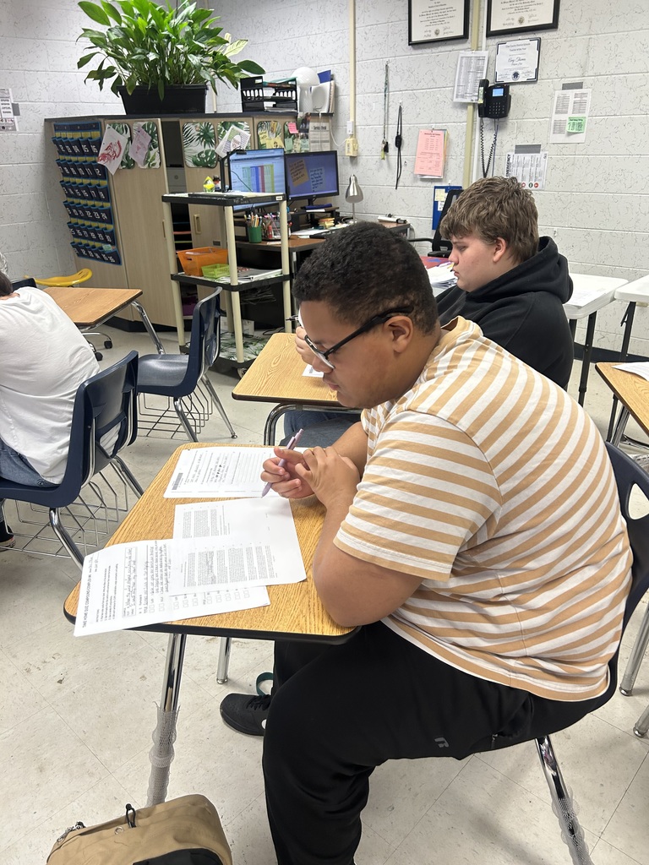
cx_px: 324
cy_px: 432
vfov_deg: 67.3
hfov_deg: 53.1
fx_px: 650
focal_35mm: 26
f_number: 1.5
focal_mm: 5.7
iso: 100
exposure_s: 1/120
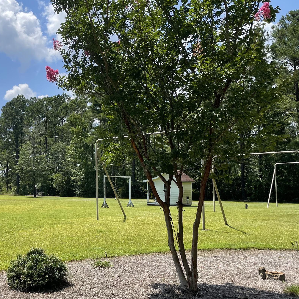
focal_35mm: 43
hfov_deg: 36.5
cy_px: 167
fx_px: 420
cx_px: 24
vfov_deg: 39.1
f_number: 1.6
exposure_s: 1/4651
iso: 32
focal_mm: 4.2
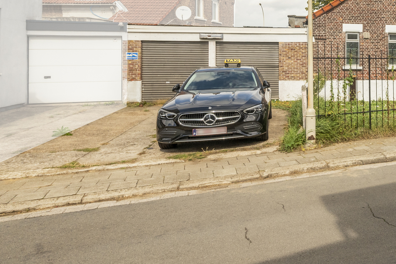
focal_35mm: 36
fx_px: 398
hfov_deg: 42.3
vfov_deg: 35.3
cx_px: 431
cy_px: 45
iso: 250
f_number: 8
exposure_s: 1/800
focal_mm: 15.5
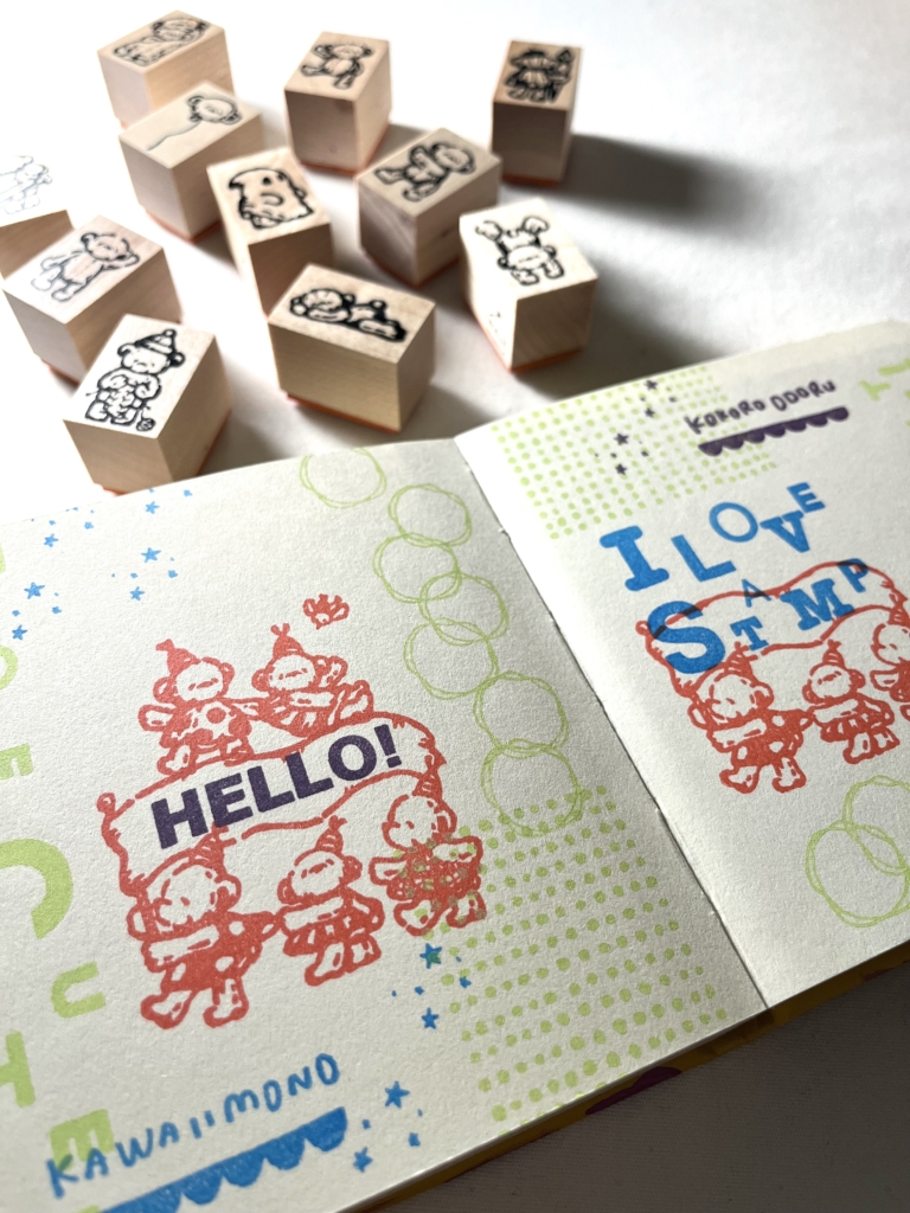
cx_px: 455
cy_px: 606
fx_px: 911
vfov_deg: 67.3
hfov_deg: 53.1
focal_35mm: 26
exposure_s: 1/100
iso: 80
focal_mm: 5.1
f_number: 1.6
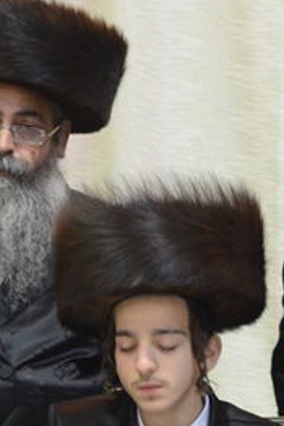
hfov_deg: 1.7
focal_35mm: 789
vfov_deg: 2.6
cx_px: -118
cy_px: 384
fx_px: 9323
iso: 1600
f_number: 5
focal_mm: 135
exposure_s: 1/30
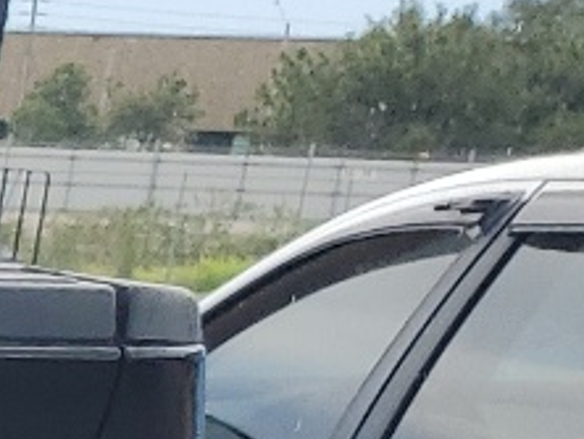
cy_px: 1128
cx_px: -1365
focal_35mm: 187
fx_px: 3158
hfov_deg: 8.3
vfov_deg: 7.4
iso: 50
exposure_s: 1/1000
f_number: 1.5
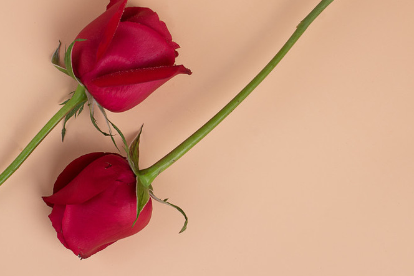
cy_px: 121
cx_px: 113
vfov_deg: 14.5
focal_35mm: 94
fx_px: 1080
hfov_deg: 21.5
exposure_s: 1/160
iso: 100
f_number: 14
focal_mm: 35
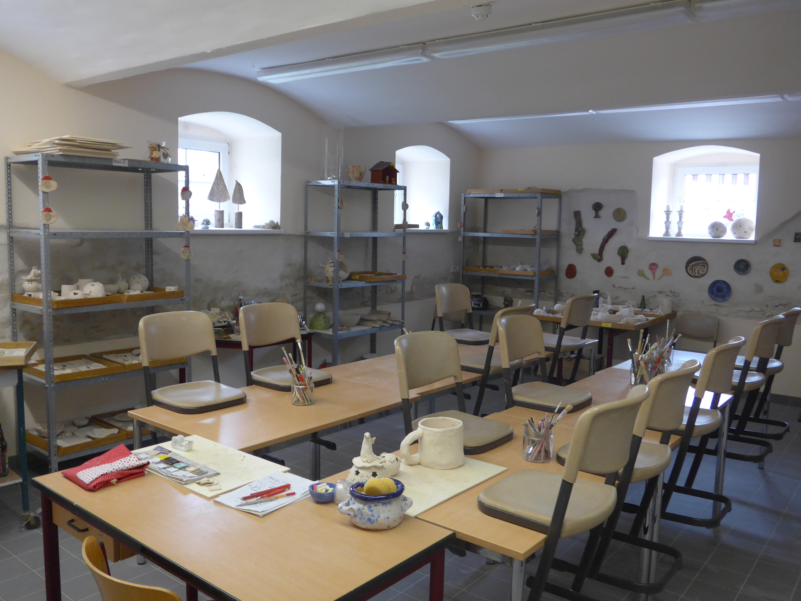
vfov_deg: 48.2
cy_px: 300
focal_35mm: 29
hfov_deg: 61.7
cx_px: 400
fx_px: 671
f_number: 2
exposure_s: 1/60
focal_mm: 6
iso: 320
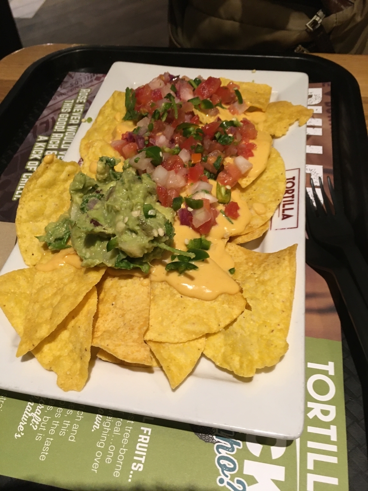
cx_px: 184
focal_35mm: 29
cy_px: 246
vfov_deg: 61.7
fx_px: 411
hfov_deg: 48.2
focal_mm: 4.15
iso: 160
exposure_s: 1/33
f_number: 2.2
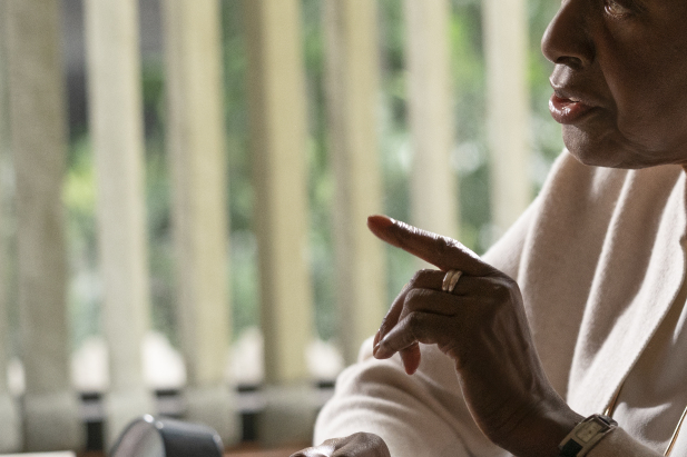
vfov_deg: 6.5
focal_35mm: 212
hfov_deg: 9.7
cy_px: 118
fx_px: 4044
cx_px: 489
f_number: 3.2
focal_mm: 109
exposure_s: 1/320
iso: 2500
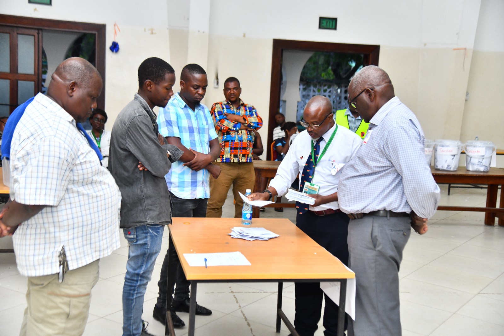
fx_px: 672
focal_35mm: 48
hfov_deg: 41.1
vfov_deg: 28.1
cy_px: 168
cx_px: 252
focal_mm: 48
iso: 1000
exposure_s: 1/125
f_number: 4
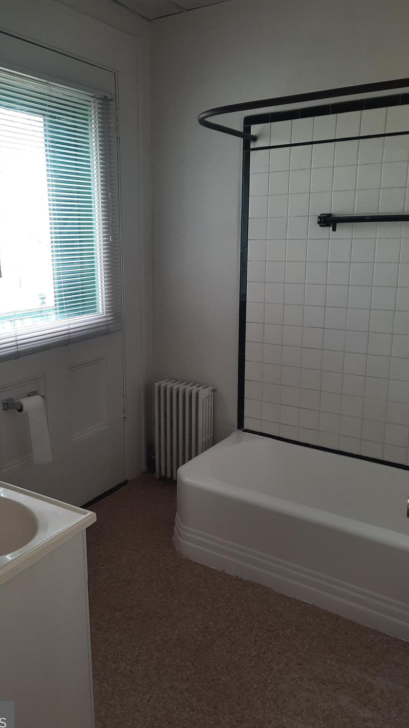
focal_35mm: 28
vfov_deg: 67.9
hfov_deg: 41.4
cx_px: 173
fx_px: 540
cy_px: 366
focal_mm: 4.6
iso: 100
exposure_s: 1/60
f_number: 2
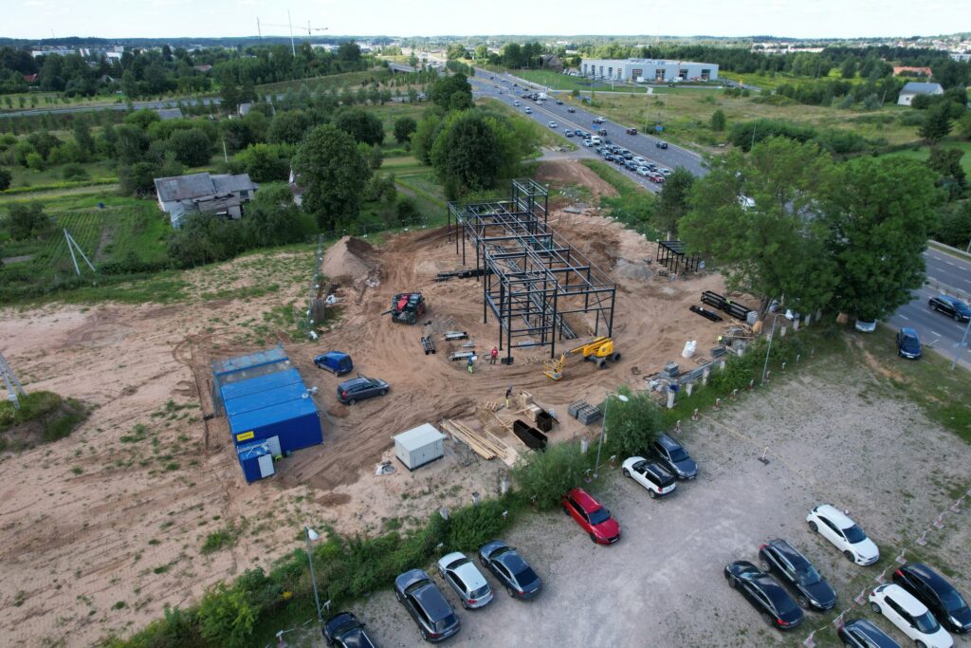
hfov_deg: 78.6
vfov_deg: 57.2
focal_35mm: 22
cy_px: 324
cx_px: 486
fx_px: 593
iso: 140
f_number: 2.8
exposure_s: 1/725
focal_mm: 8.38
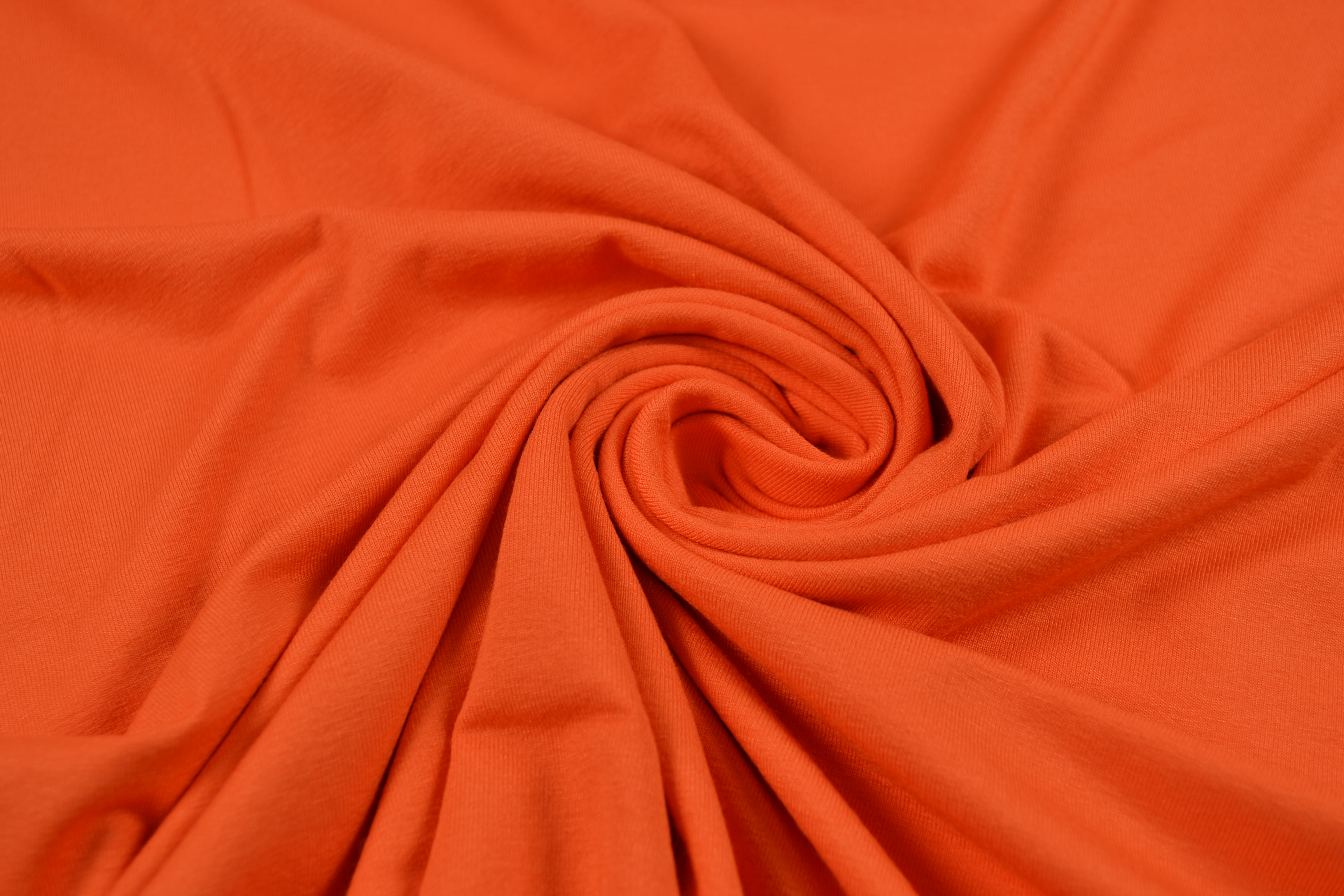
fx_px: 1624
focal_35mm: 44
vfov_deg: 30.8
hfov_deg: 45.0
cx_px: 672
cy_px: 448
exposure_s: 1/40
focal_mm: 29
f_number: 6.3
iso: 100
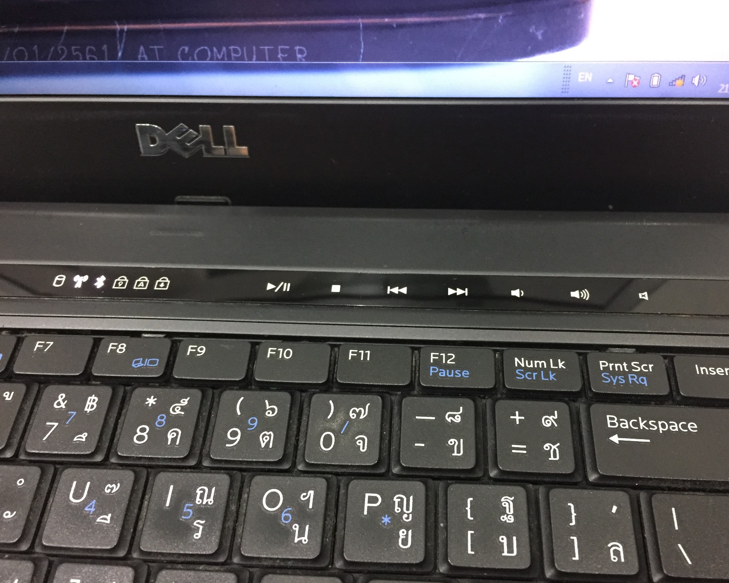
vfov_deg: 47.1
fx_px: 669
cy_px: 287
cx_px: 386
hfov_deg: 57.1
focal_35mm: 31
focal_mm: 4.15
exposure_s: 1/20
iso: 250
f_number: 2.2
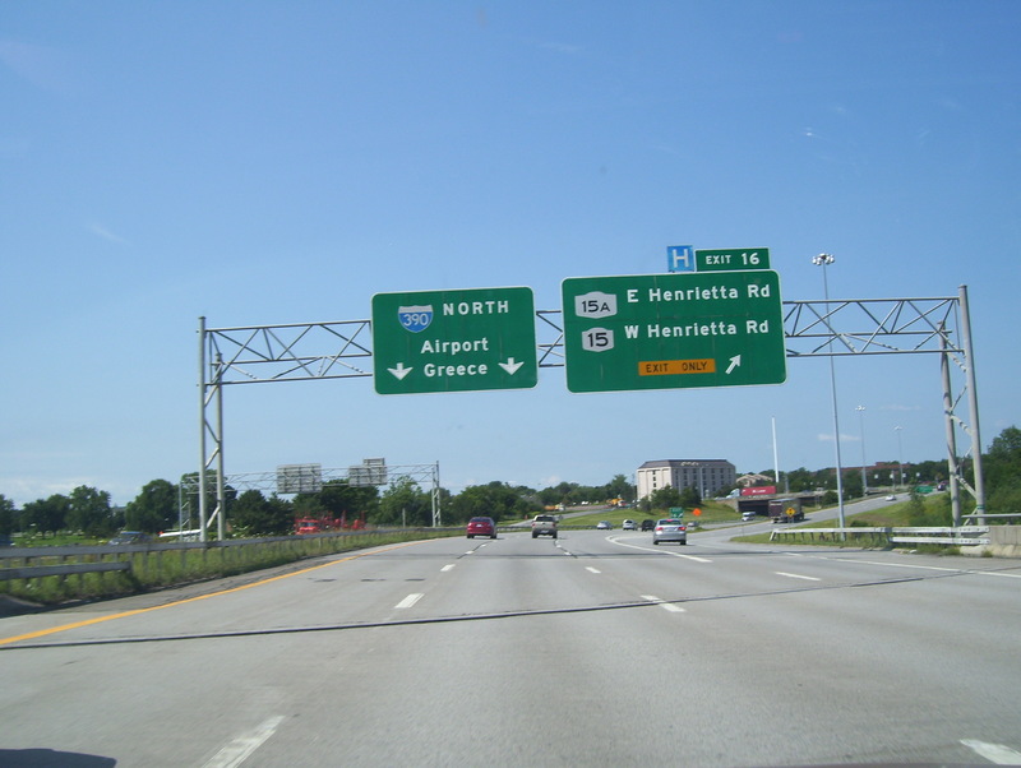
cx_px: 510
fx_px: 1063
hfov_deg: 51.3
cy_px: 384
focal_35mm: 36
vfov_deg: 39.7
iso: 80
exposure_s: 1/640
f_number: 4.8
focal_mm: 6
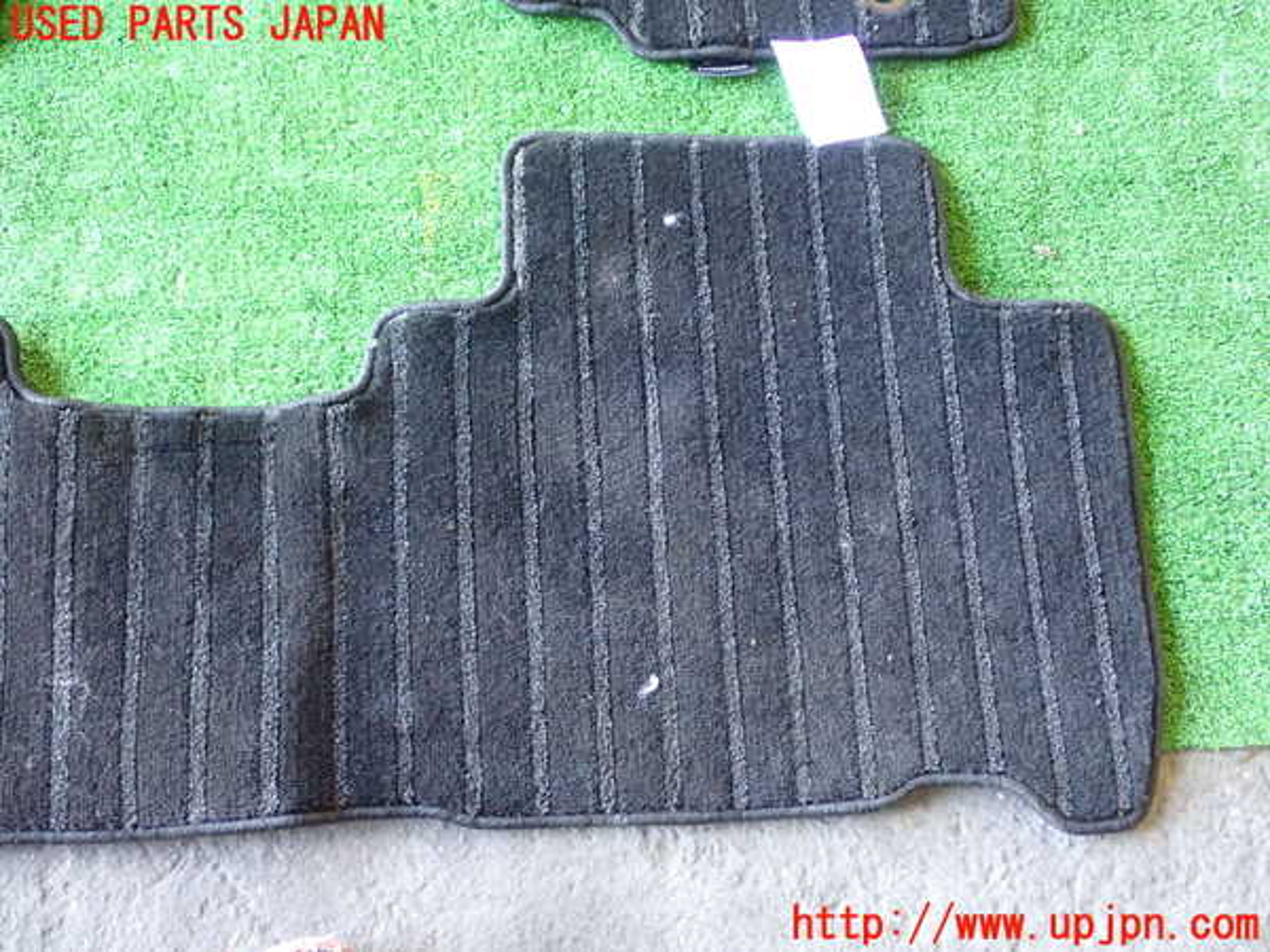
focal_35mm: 41
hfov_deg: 45.8
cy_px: 476
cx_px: 635
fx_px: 1504
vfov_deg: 35.1
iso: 800
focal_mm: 7.31
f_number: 2.8
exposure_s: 1/20
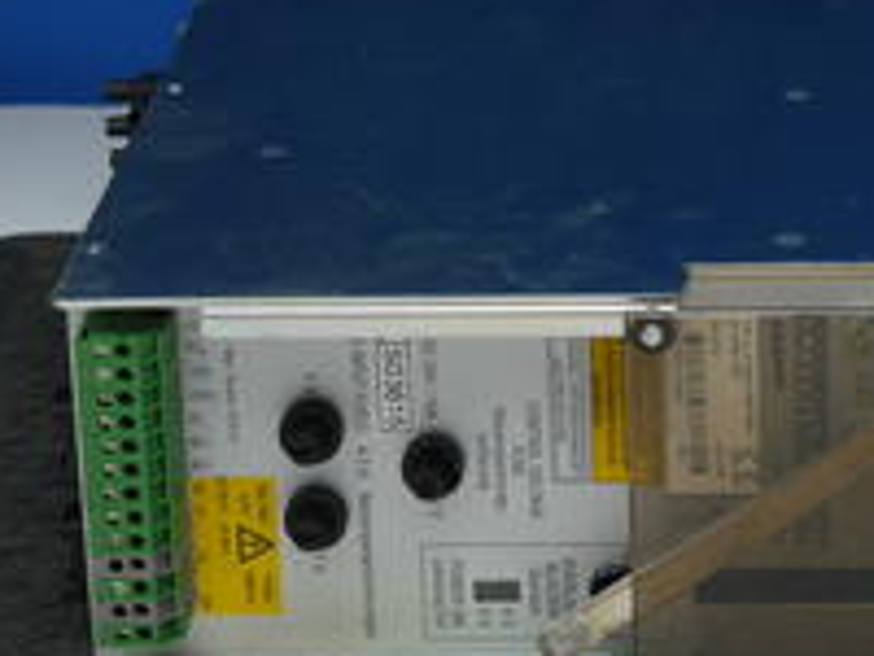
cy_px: 420
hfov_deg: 12.2
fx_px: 4040
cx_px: 822
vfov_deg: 9.3
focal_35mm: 160
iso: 400
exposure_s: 1/30
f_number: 7.1
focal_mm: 40
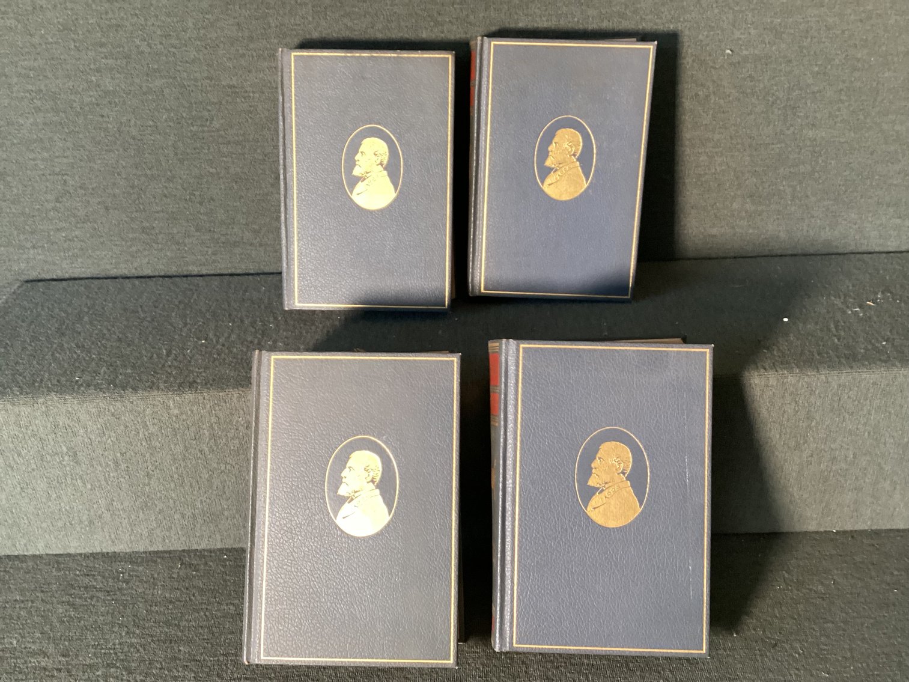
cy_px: 341
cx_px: 454
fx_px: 814
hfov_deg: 58.3
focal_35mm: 31
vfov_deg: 45.4
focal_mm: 3.3
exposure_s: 1/40
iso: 320
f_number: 2.4
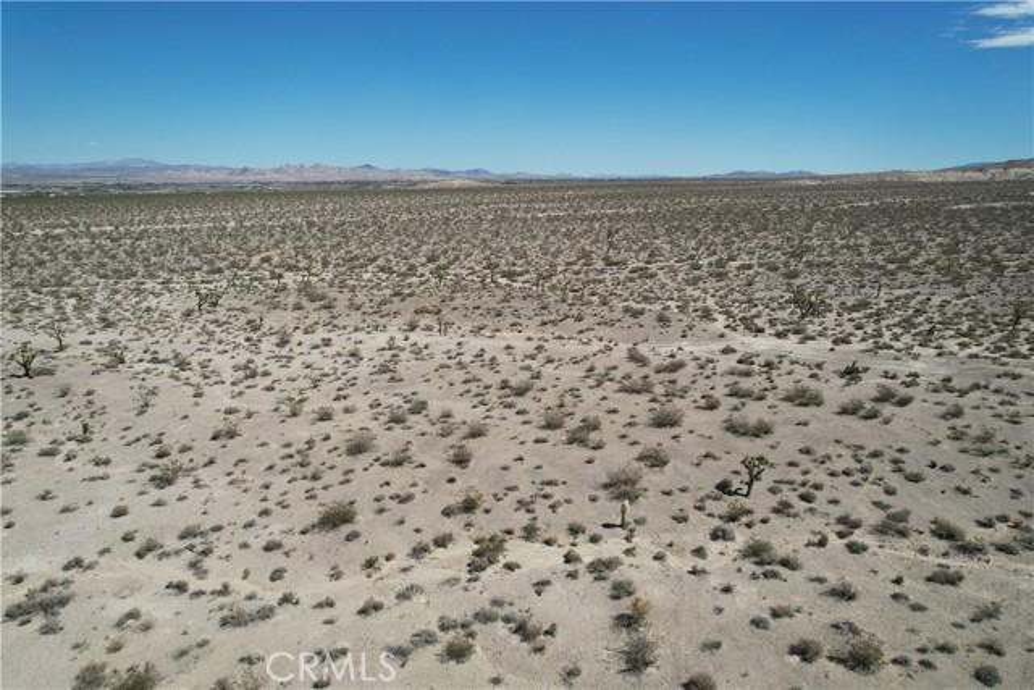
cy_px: 345
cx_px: 517
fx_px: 632
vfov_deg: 57.3
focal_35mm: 22
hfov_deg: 78.6
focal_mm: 8.38
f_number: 2.8
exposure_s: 1/3000
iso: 100
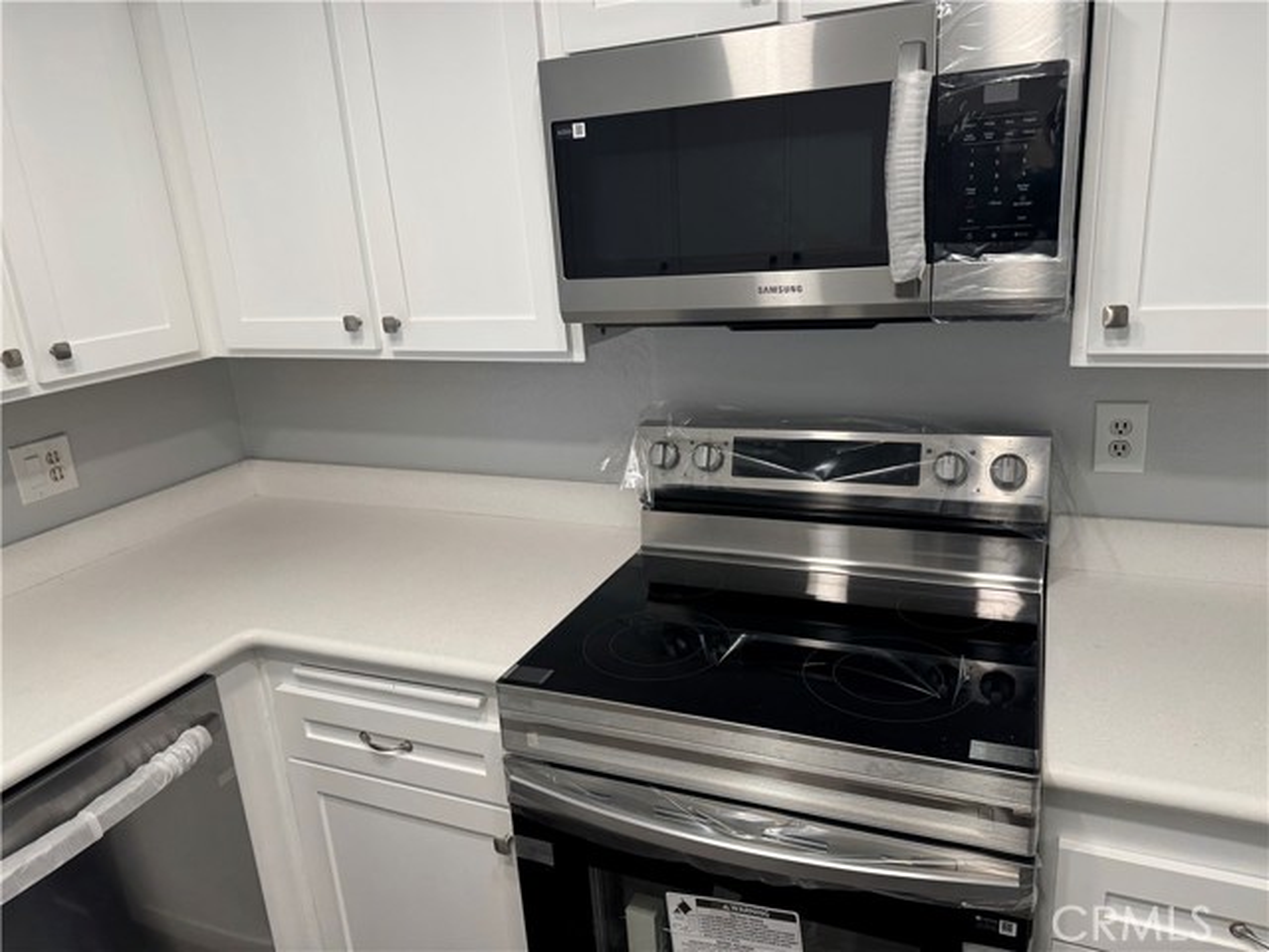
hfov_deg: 71.6
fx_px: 880
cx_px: 634
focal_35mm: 24
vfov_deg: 56.8
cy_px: 476
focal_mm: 6.76
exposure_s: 1/120
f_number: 1.78
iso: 160
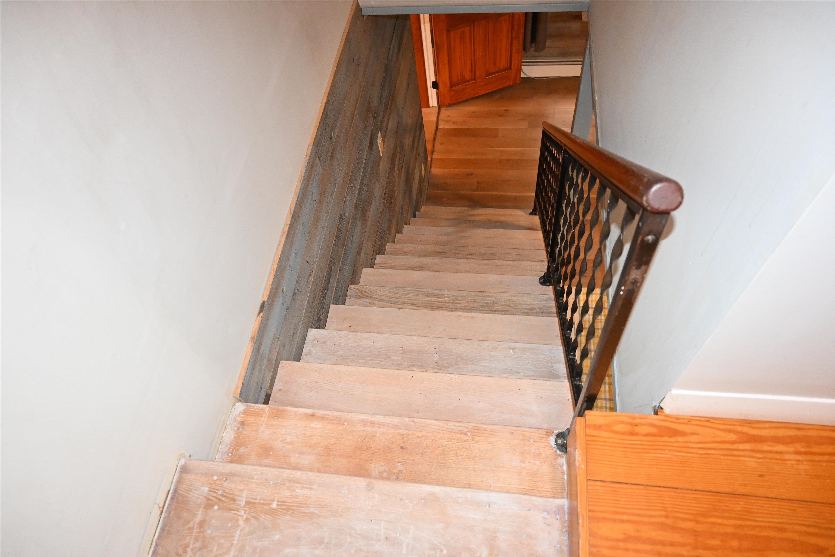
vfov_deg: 53.1
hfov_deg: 73.7
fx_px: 557
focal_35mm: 24
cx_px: 418
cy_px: 278
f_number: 3.5
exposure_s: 1/60
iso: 2200
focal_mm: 16
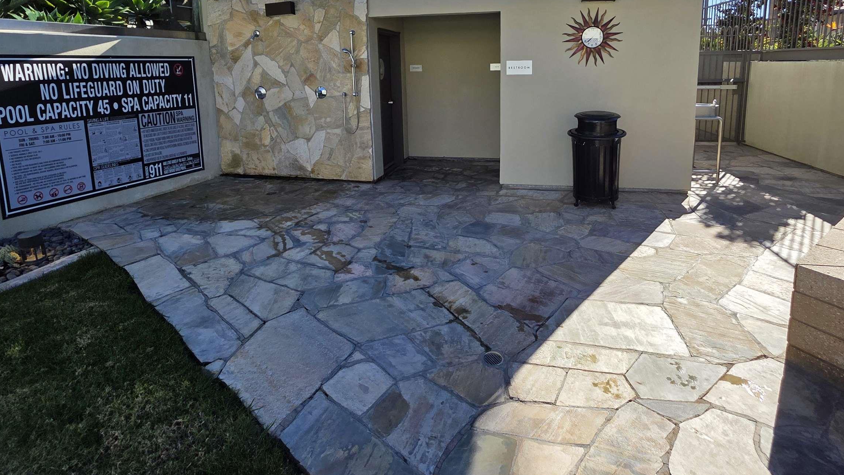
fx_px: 425
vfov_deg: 56.3
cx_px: 440
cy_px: 138
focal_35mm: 19
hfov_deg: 89.5
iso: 40
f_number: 1.9
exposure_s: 1/1785
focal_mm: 2.2
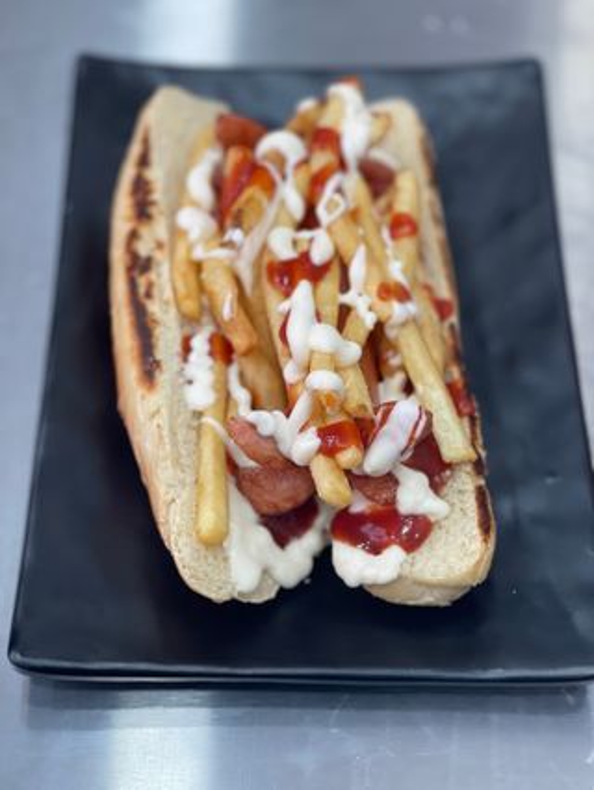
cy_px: 395
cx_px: 297
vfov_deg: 30.2
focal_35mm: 64
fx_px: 1463
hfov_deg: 23.0
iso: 100
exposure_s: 1/100
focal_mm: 7.5
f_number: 2.2
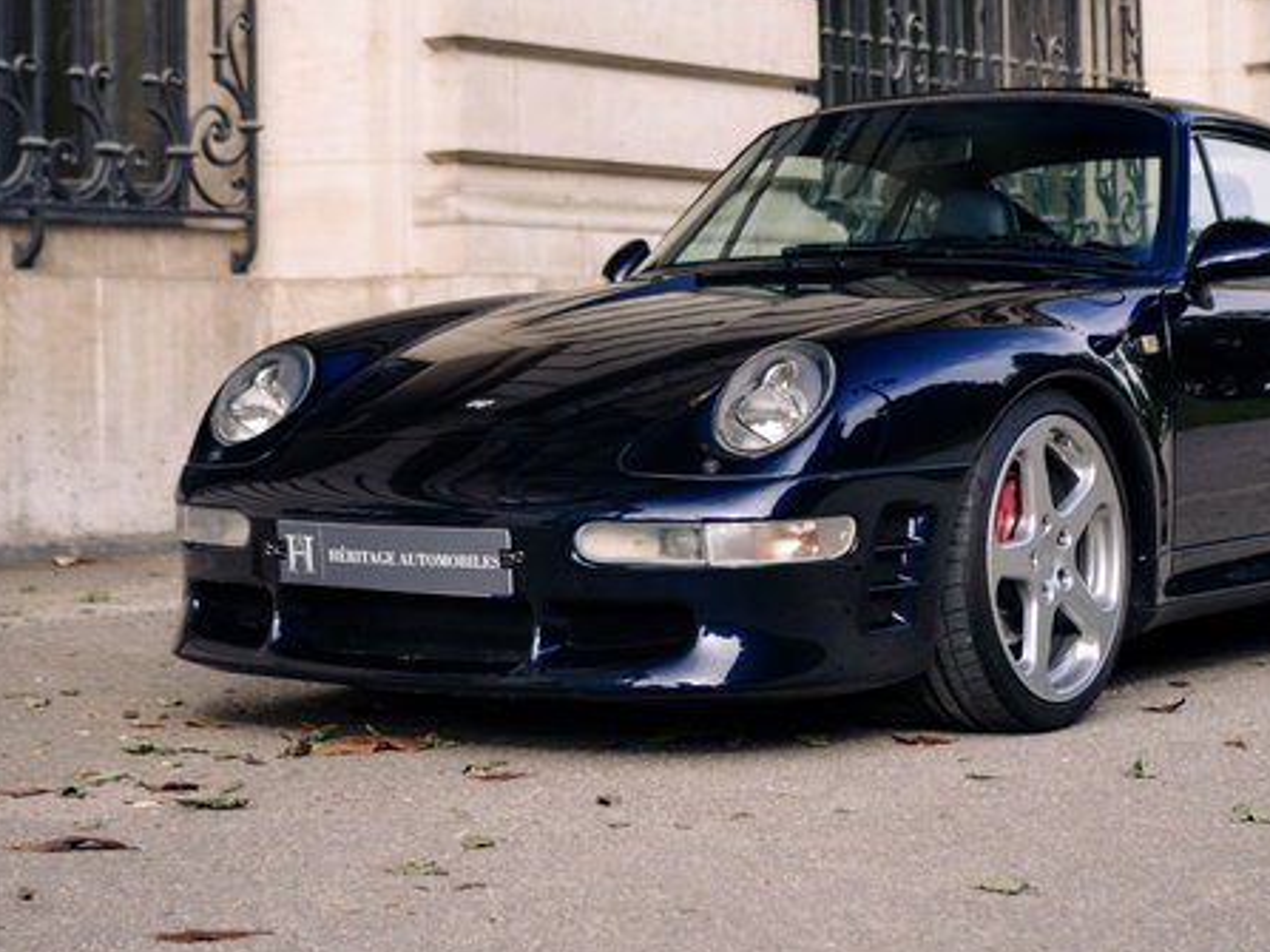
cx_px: 665
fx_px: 3154
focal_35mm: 86
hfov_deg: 22.8
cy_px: 217
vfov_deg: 17.0
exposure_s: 1/1250
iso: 200
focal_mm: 25
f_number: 2
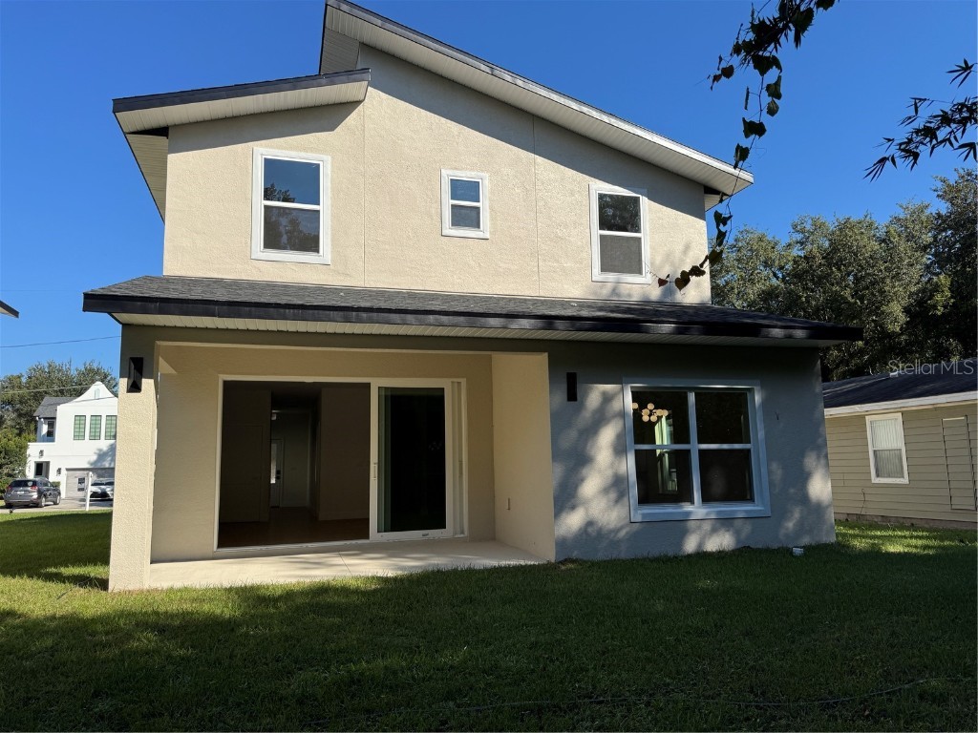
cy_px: 366
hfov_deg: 71.6
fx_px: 678
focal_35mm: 24
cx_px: 489
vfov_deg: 56.8
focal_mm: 6.76
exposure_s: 1/4310
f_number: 1.78
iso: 80
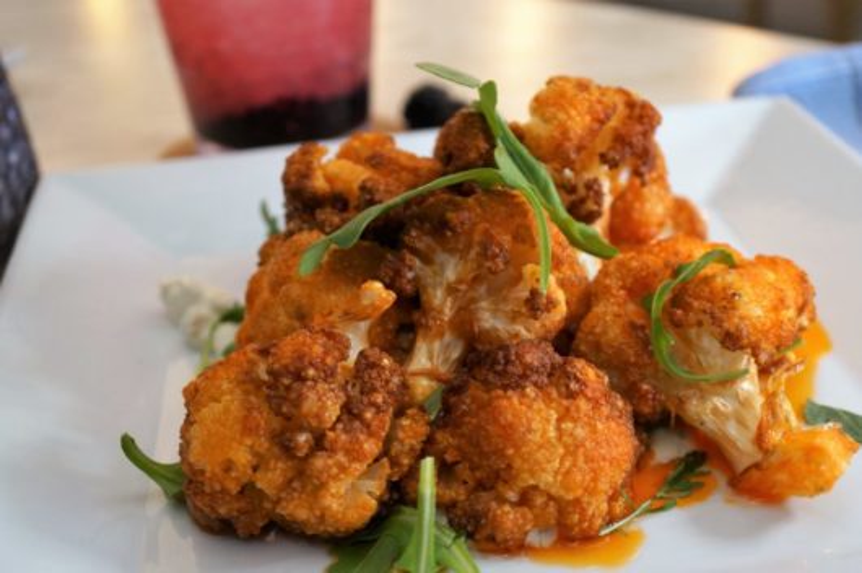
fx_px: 1076
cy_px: 286
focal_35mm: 45
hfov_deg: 43.7
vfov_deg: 29.8
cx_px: 431
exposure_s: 1/60
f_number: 4
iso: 500
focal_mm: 30
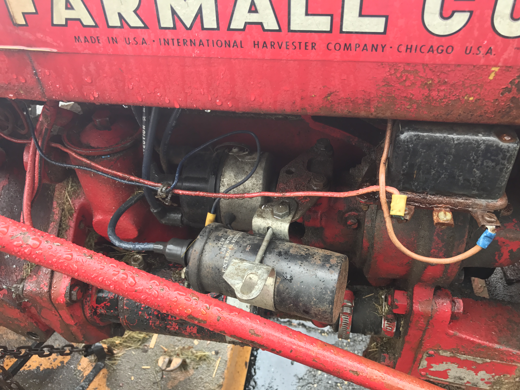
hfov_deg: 63.4
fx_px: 421
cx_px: 260
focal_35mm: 28
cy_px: 195
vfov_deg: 49.7
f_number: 1.8
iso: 25
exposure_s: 1/60
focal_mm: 3.99
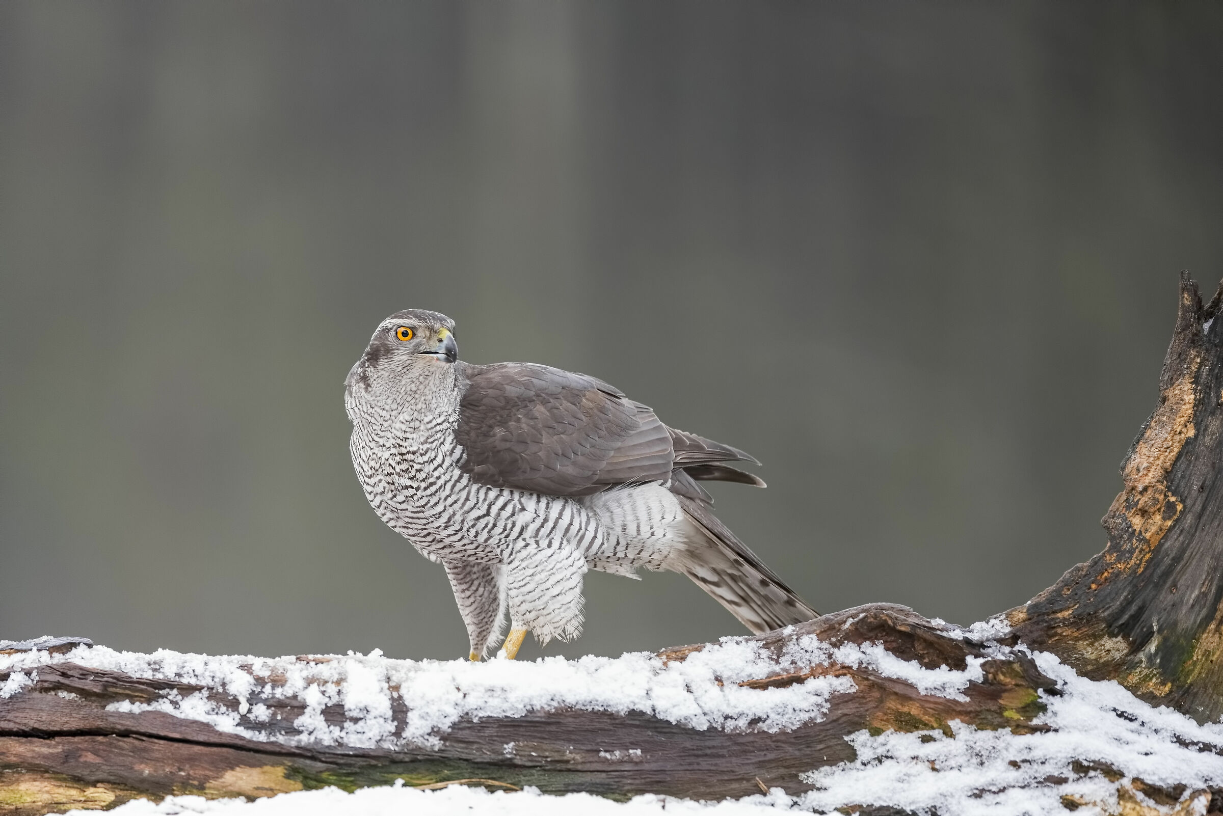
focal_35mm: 500
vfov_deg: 2.8
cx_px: 612
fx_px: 16991
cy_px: 408
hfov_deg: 4.1
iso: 2000
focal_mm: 500
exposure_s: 1/1250
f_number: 4
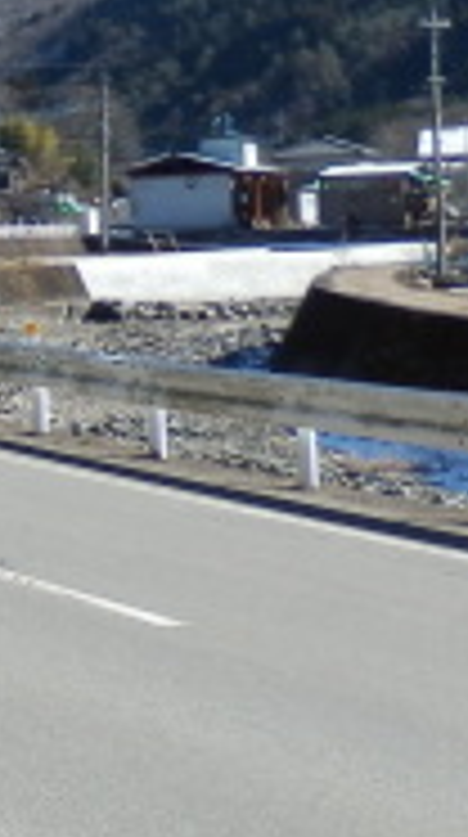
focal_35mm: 108
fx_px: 2394
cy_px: 72
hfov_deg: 9.6
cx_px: -756
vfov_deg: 19.4
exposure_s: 1/800
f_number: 3
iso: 80
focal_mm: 4.5
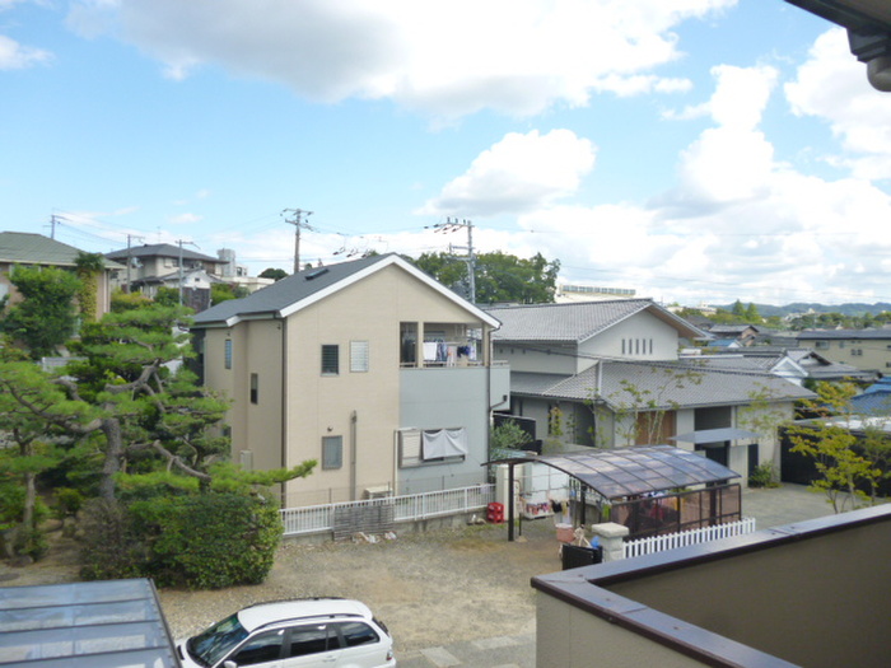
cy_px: 334
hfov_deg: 63.4
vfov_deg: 49.7
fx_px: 721
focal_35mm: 28
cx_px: 446
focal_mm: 5
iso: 160
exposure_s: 1/80
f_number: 9
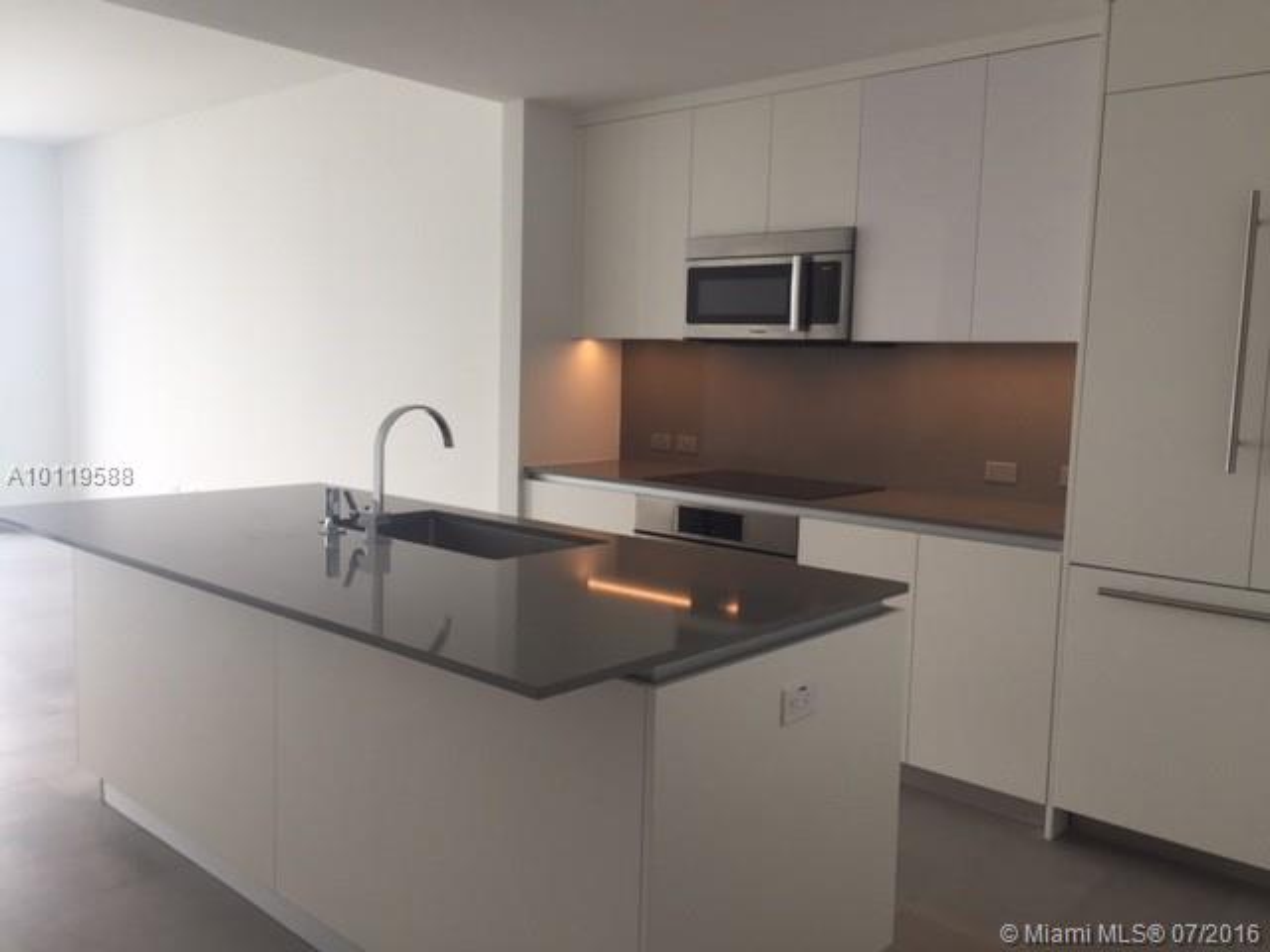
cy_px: 476
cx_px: 635
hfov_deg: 61.7
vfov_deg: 48.2
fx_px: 1064
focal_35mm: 29
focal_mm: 4.15
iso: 32
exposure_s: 1/60
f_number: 2.2
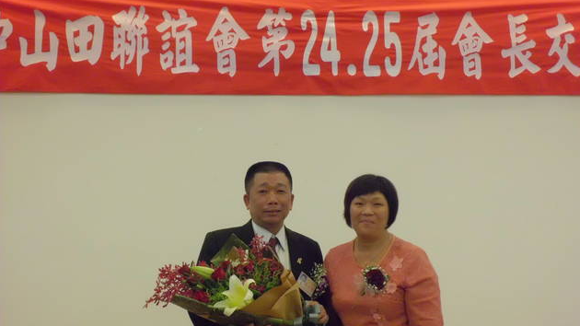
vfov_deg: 23.0
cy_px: 202
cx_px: 293
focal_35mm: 52
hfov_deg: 39.9
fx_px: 800
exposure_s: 1/80
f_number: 3.4
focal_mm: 8.3
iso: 400
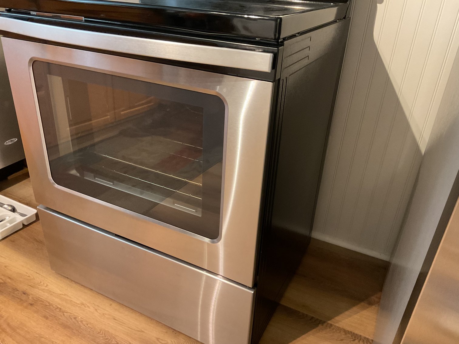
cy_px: 172
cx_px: 230
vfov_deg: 48.2
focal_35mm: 29
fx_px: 385
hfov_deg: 61.7
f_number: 1.8
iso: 320
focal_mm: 3
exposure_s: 1/40
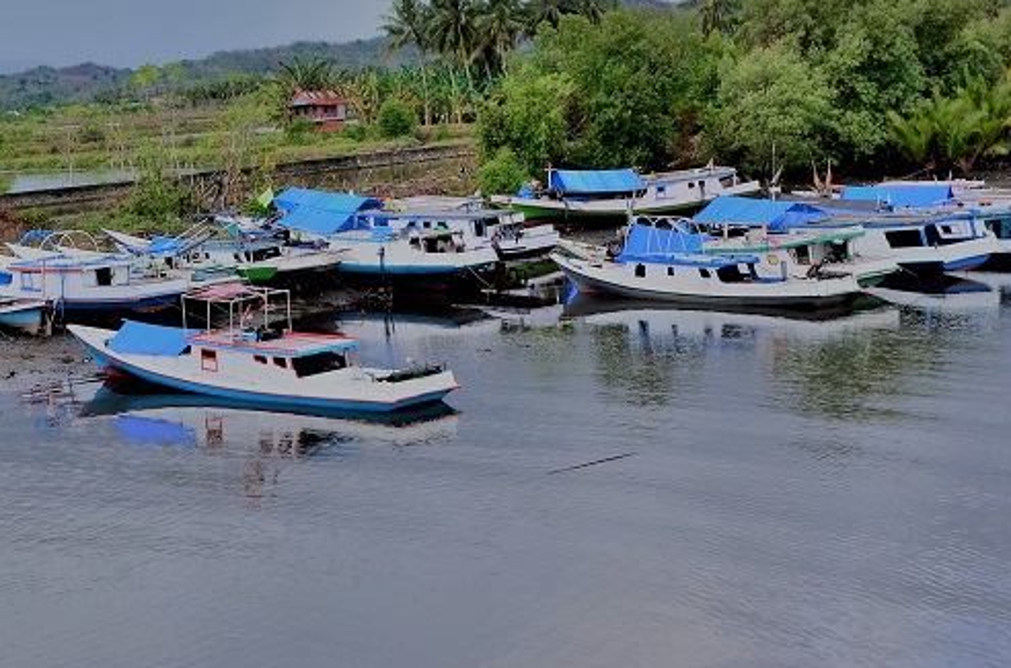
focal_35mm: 75
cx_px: 228
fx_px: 2100
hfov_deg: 26.6
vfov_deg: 18.0
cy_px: 171
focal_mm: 24
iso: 100
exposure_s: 1/350
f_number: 5.6
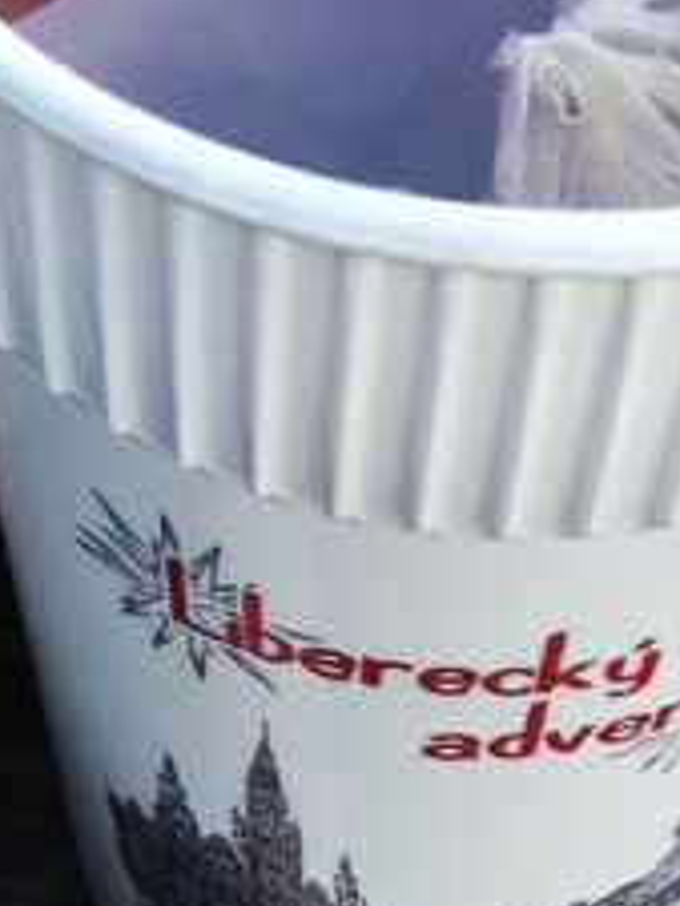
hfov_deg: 14.5
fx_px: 2669
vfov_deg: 18.5
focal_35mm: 102
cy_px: 1015
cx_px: 274
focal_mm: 4.71
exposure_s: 1/100
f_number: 1.79
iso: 51
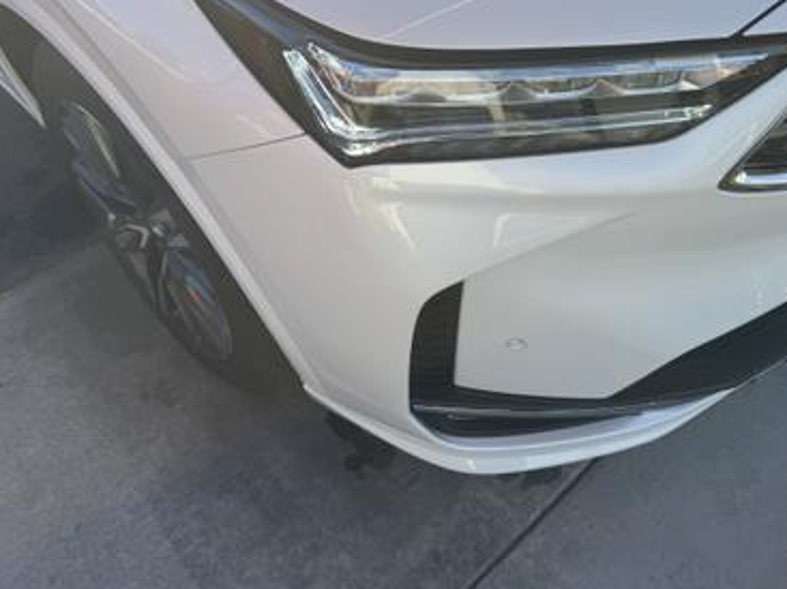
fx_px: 750
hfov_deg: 55.0
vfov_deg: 42.3
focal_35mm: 33
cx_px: 467
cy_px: 193
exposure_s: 1/1721
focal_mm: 6.76
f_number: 1.78
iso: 80
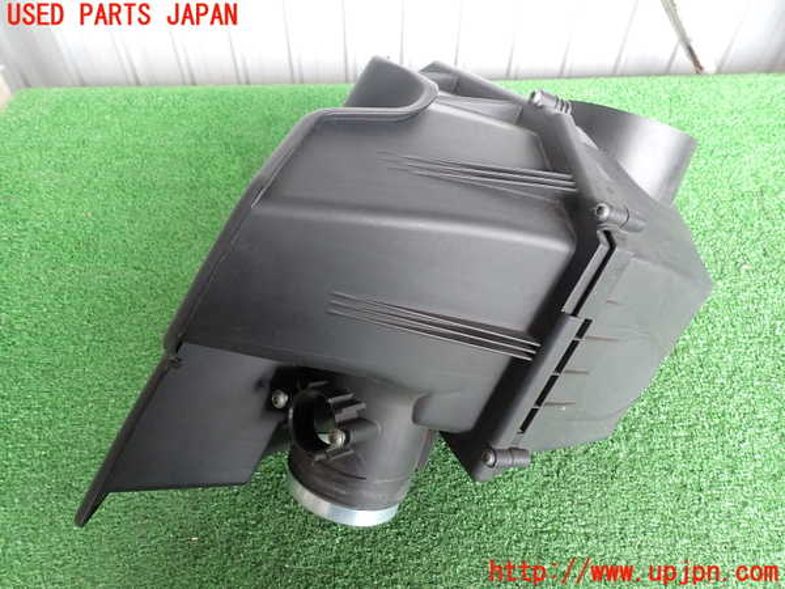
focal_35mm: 25
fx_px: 567
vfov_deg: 54.9
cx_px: 392
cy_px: 294
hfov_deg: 69.4
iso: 200
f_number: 2.8
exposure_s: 1/60
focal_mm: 4.5
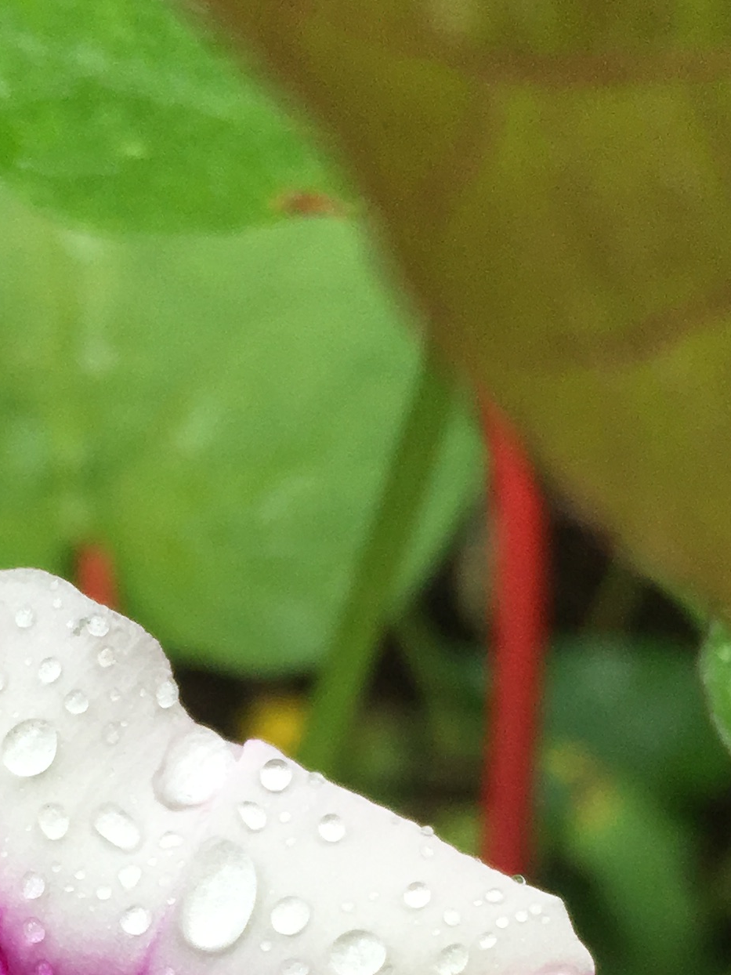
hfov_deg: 15.4
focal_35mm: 94
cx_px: -42
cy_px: 1063
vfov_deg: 20.0
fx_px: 2647
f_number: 2.2
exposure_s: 1/259
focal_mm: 4.15
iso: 25
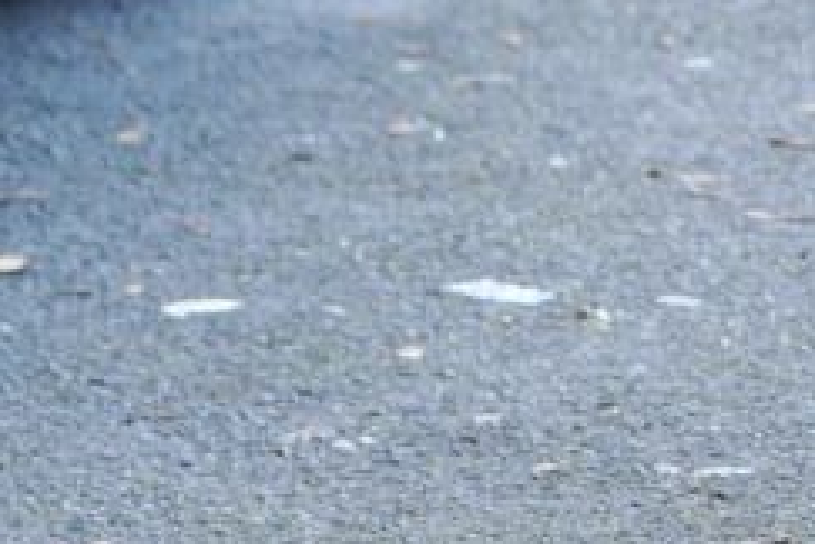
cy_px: -443
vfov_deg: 3.9
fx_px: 7857
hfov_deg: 5.8
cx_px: -755
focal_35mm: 347
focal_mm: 55
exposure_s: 1/60
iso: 640
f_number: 4
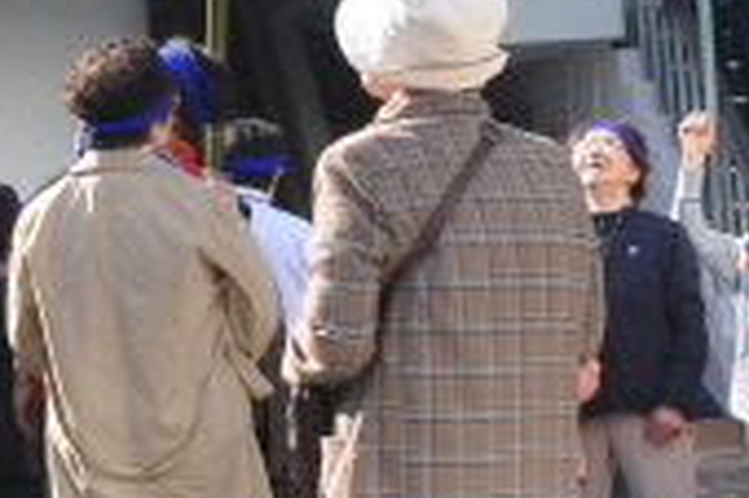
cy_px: -29
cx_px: -392
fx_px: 5570
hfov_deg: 7.6
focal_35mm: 268
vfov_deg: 5.1
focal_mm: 38
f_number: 10
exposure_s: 1/100
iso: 200
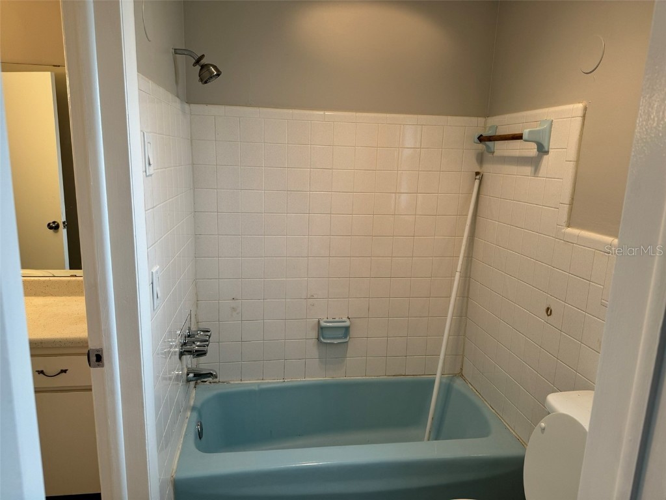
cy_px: 250
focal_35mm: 24
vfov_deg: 56.8
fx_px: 462
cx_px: 333
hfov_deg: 71.6
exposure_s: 1/60
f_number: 1.78
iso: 125
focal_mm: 6.76
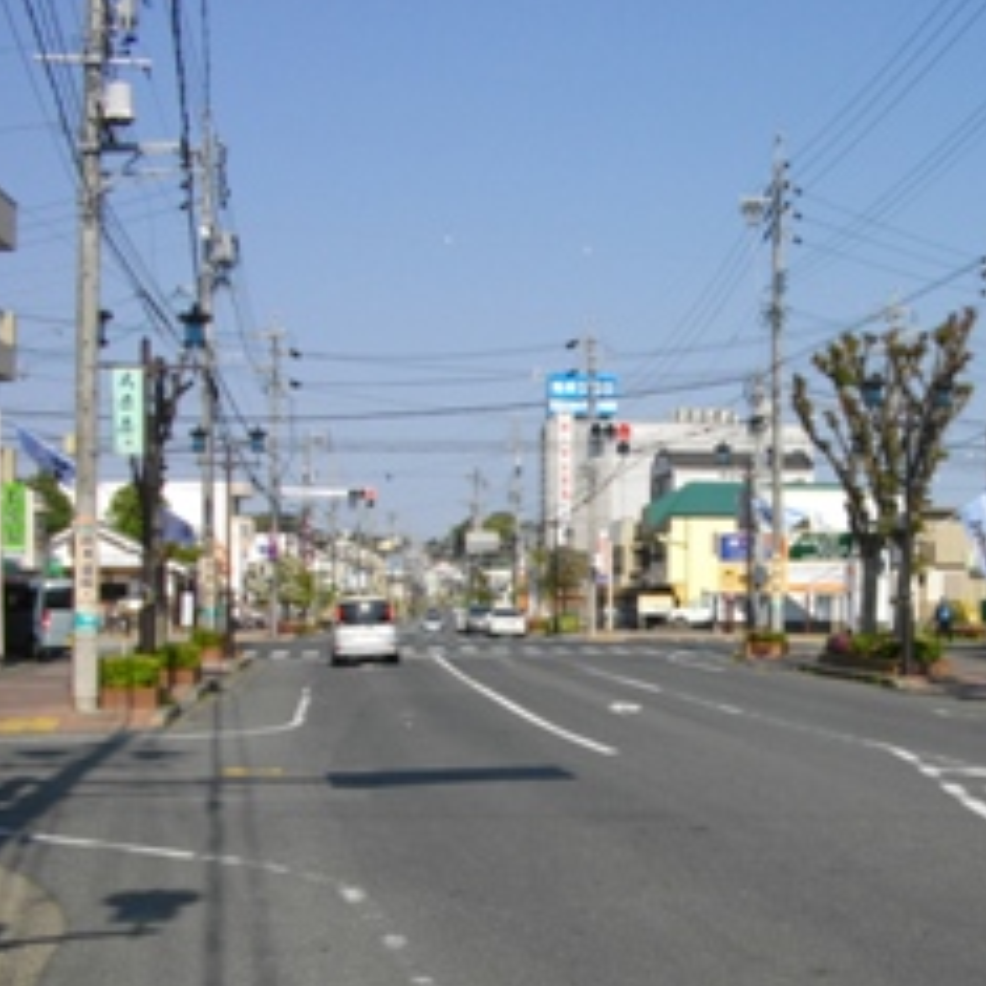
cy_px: 650
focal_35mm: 54
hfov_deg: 30.8
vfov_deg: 31.4
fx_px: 1740
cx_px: 797
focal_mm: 5.7
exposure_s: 1/500
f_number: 5.5
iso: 100
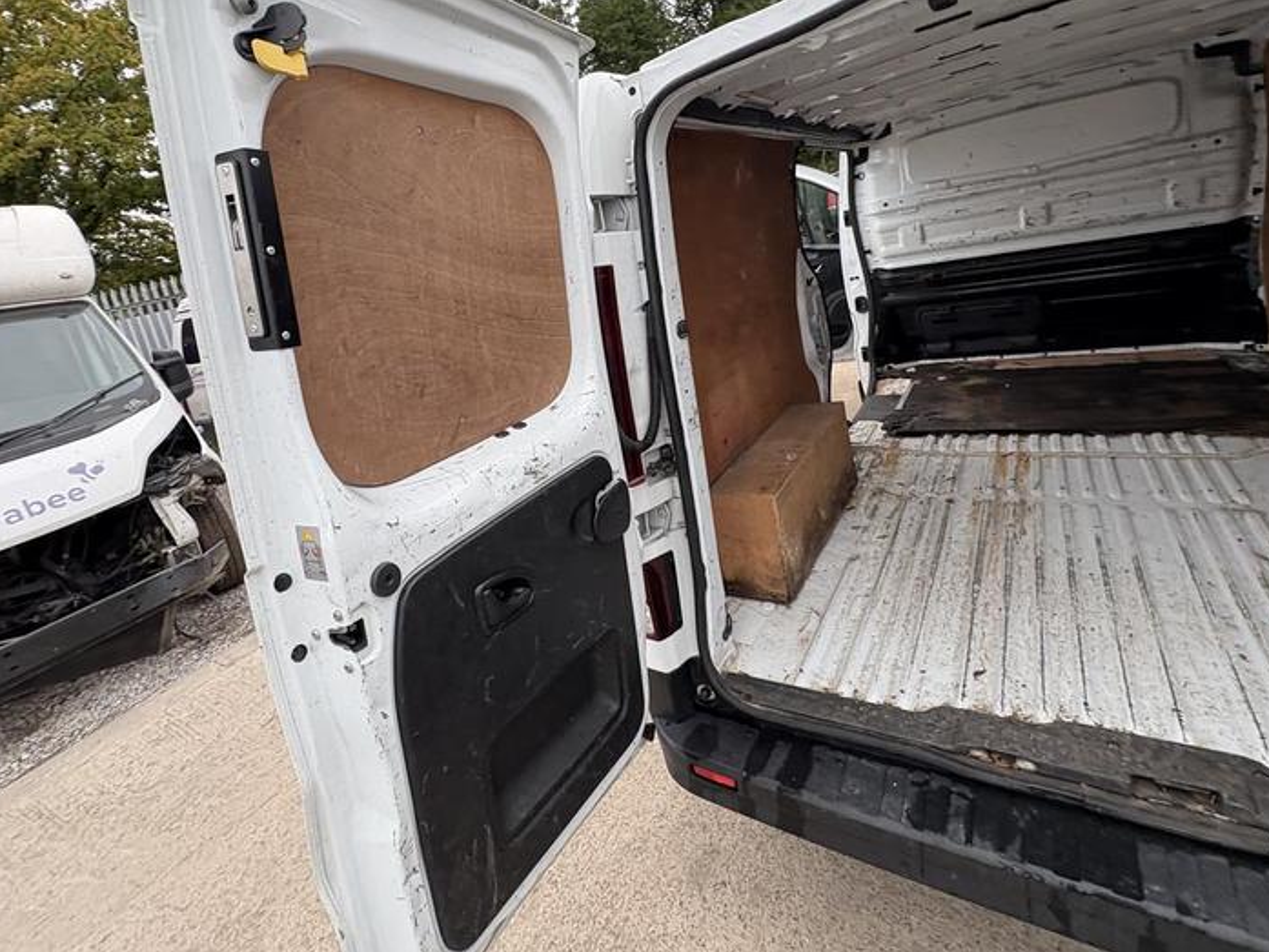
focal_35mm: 18
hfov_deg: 87.6
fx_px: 660
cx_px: 594
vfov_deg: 70.7
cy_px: 373
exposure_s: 1/121
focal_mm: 2.22
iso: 40
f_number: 2.2
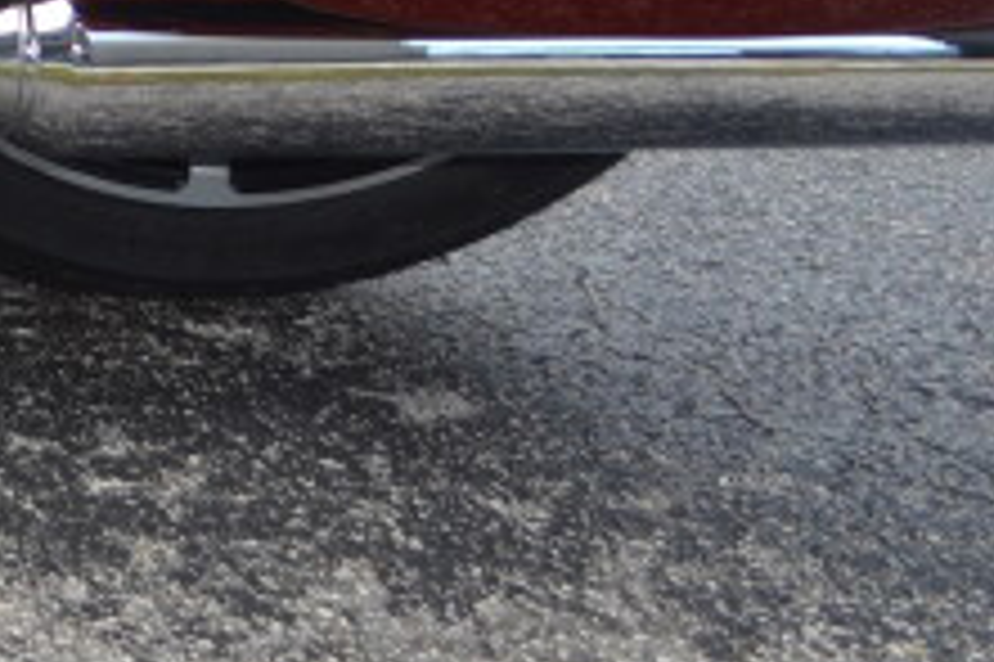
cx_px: -1124
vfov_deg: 7.2
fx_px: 4939
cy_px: -896
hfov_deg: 10.4
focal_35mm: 179
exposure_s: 1/200
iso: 100
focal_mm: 22
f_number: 5.6
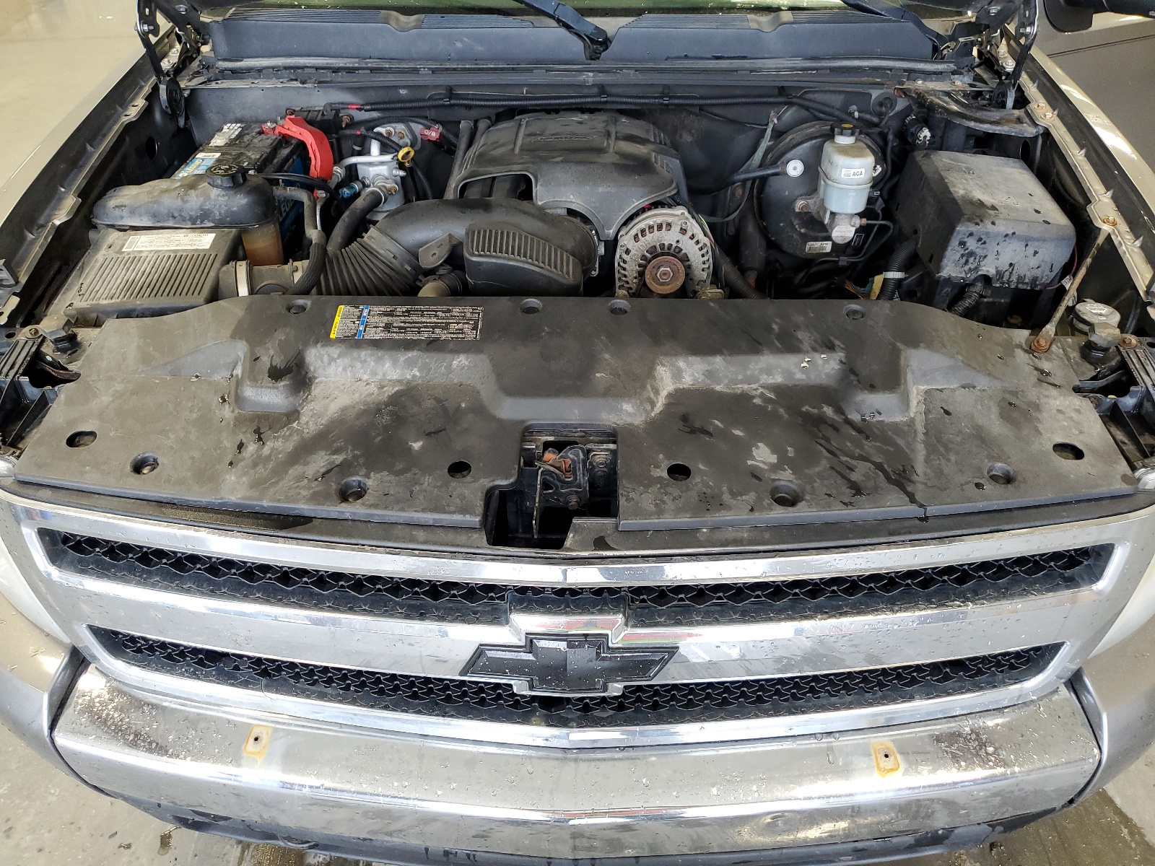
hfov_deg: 67.3
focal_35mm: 26
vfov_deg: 53.1
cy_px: 433
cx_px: 578
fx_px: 868
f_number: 1.5
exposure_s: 1/60.2
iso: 89
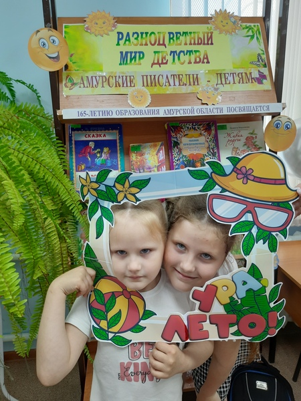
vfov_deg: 71.6
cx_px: 150
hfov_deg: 56.8
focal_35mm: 24
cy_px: 200
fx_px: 278
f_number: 1.8
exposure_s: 1/50
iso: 125
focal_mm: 5.23
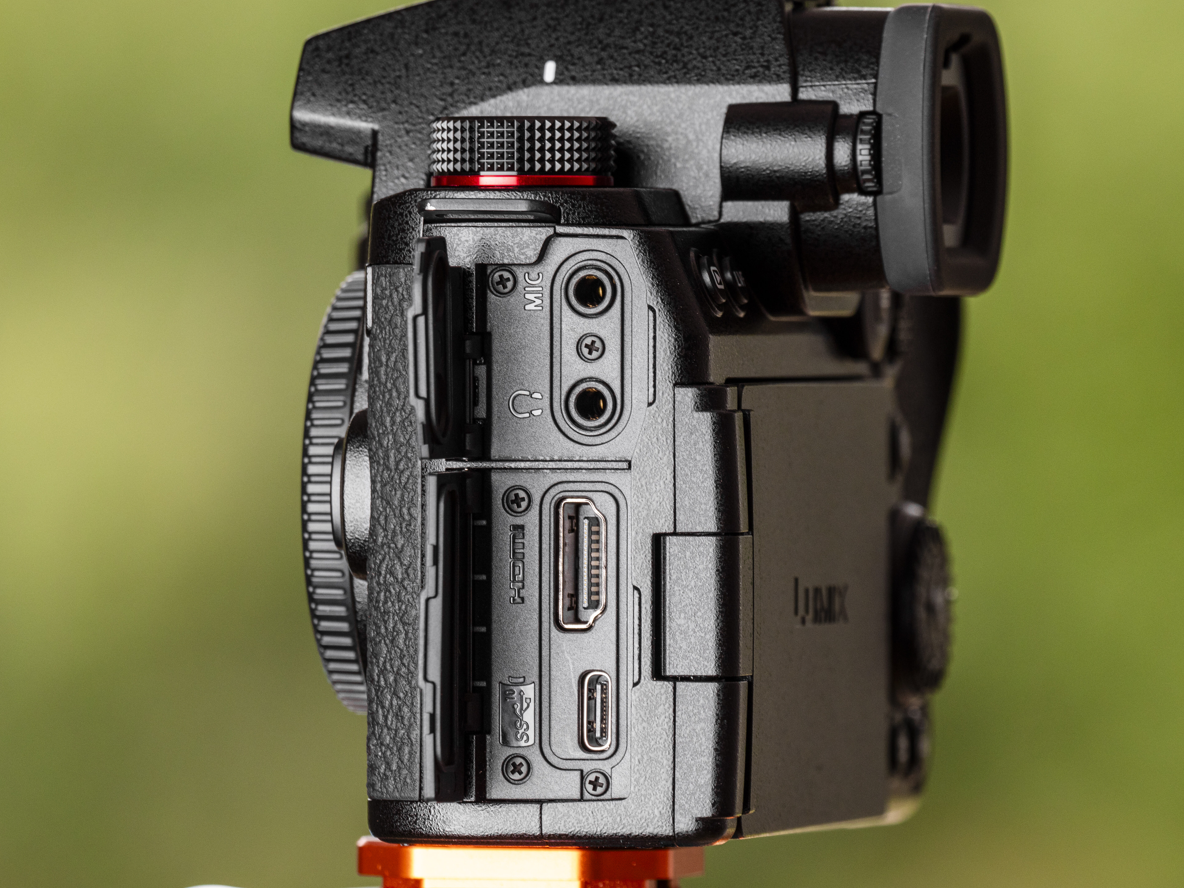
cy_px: 444
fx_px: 19187
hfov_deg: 3.5
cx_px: 592
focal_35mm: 561
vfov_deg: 2.7
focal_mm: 280
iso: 400
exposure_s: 1/100
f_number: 8
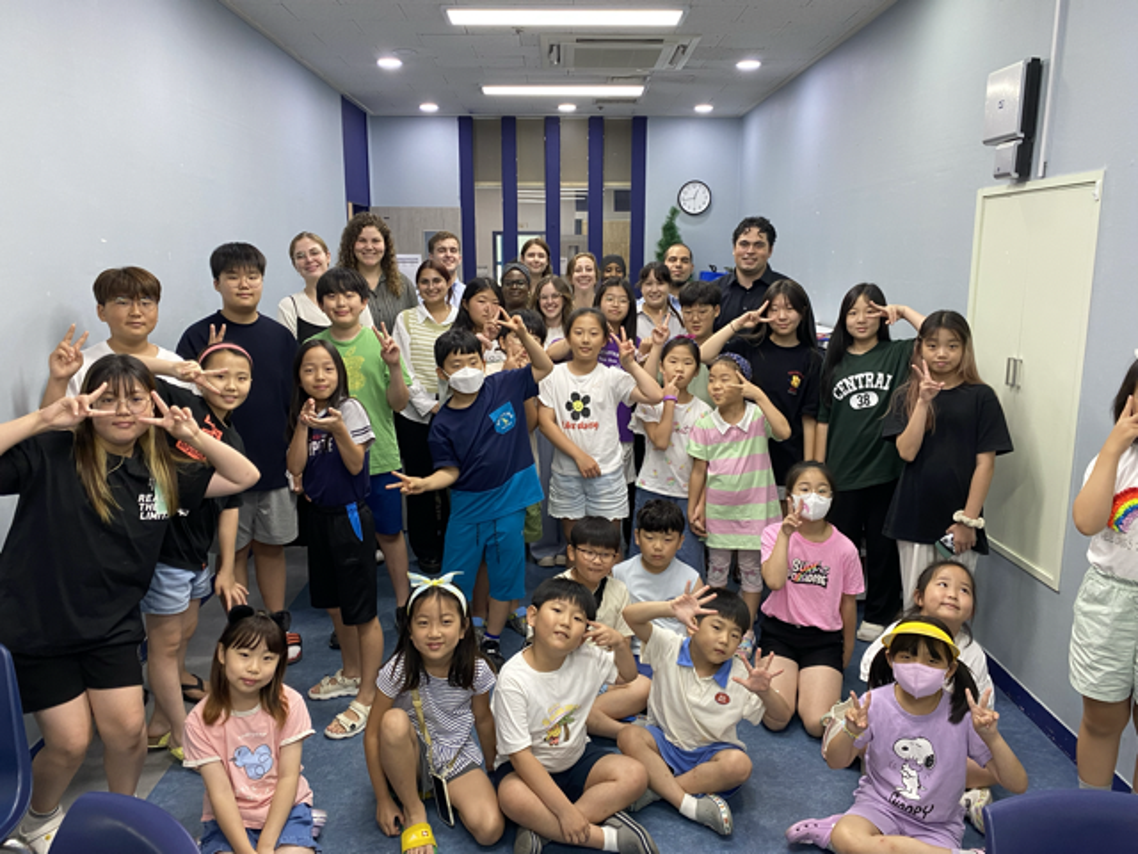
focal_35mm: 26
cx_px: 569
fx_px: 855
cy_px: 427
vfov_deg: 53.1
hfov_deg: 67.3
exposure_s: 1/60
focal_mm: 4.25
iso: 125
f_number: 1.8
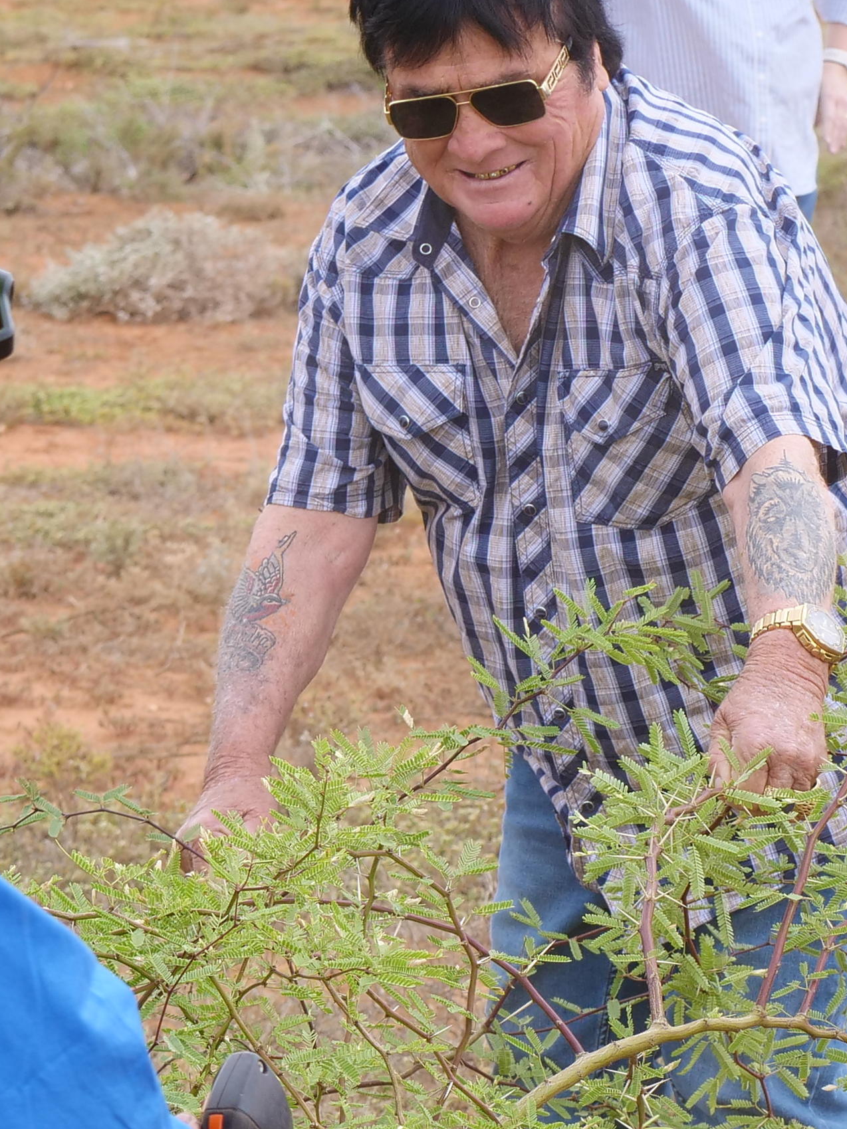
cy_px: 1036
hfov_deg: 7.2
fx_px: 6722
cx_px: 497
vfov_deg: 9.6
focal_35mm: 206
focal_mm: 35
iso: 200
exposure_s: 1/320
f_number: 4.5
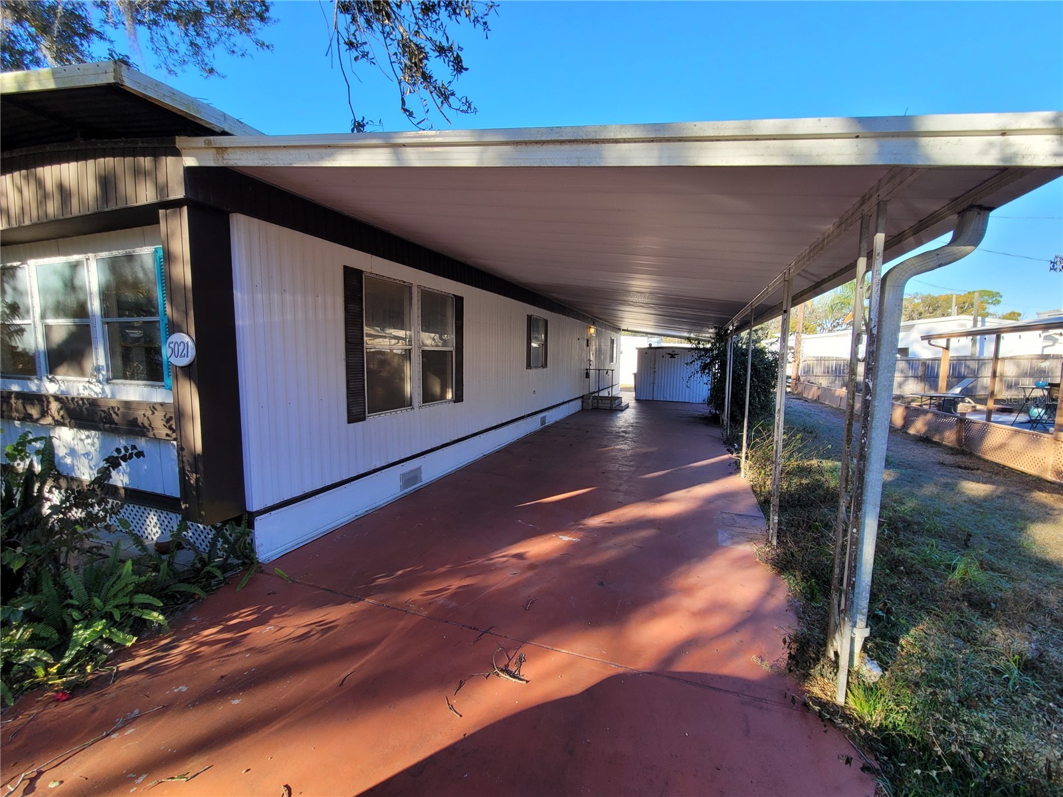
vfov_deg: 89.9
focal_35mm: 13
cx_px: 532
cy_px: 398
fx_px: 399
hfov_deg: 106.2
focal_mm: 2.2
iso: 50
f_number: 2.2
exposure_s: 1/325
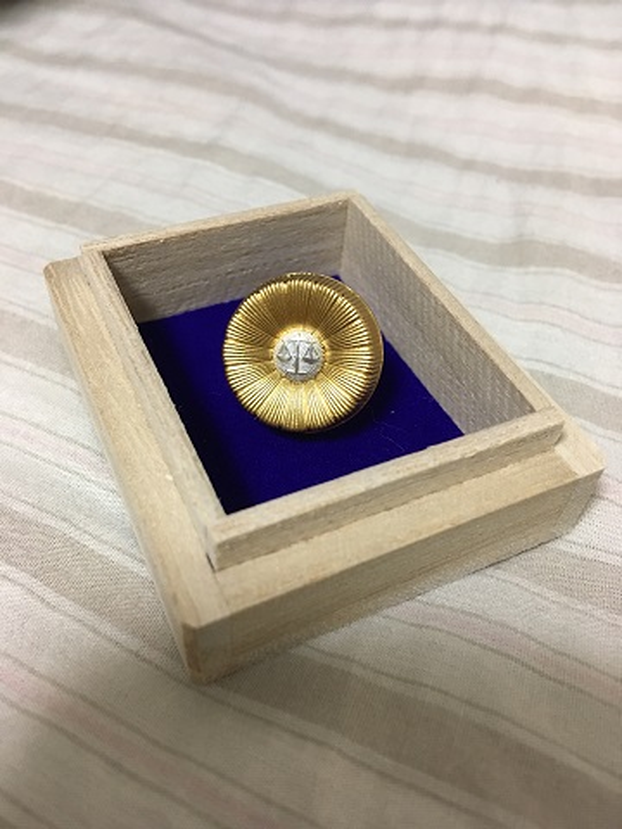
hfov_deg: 48.2
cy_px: 414
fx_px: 695
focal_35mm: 29
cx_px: 311
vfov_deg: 61.7
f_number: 2.2
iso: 125
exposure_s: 1/30
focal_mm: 4.15
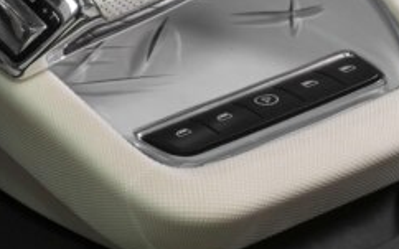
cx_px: 127
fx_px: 2109
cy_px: -71
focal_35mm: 194
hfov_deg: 10.8
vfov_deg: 6.7
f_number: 7.1
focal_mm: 60
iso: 400
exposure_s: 1/40
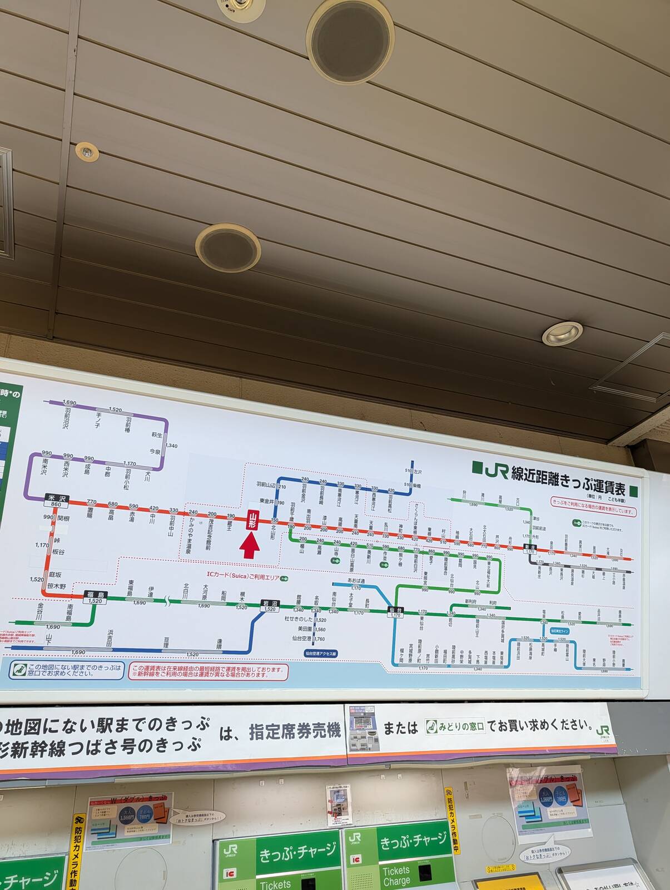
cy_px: 445
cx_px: 335
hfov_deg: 56.9
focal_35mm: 24
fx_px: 618
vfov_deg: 71.5
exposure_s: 1/242
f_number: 1.68
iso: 233
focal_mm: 6.9
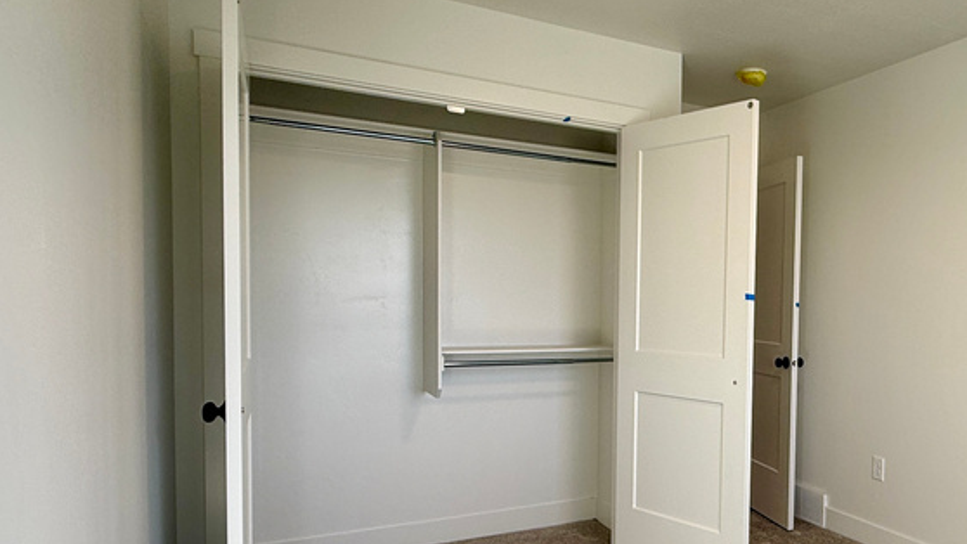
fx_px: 718
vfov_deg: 41.2
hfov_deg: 64.1
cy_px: 336
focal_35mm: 28
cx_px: 717
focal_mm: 2.22
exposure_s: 1/145
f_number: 2.2
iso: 50
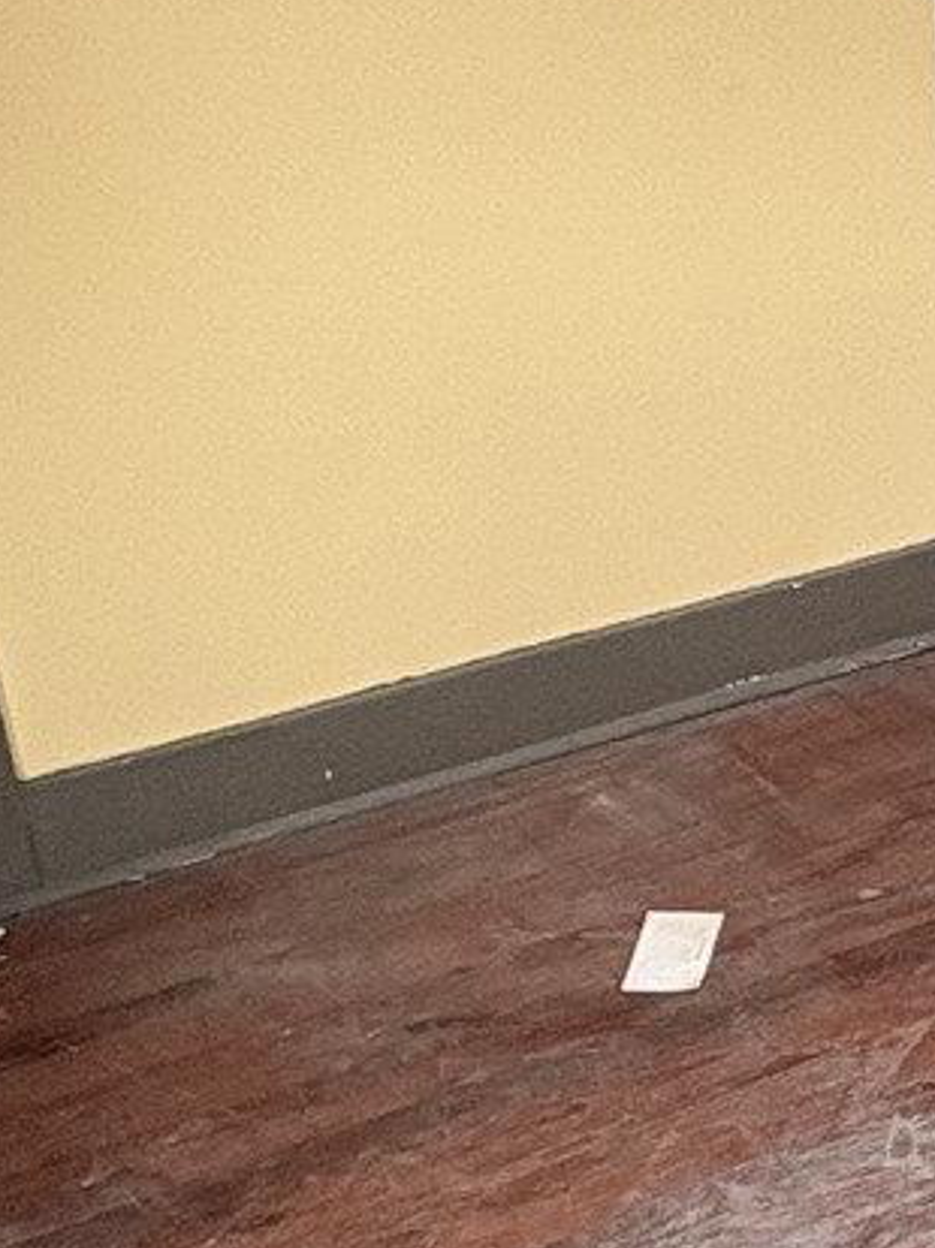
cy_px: 630
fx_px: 2812
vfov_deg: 25.0
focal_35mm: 78
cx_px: 1523
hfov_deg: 16.6
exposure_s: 1/99
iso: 160
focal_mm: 2.22
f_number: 2.2
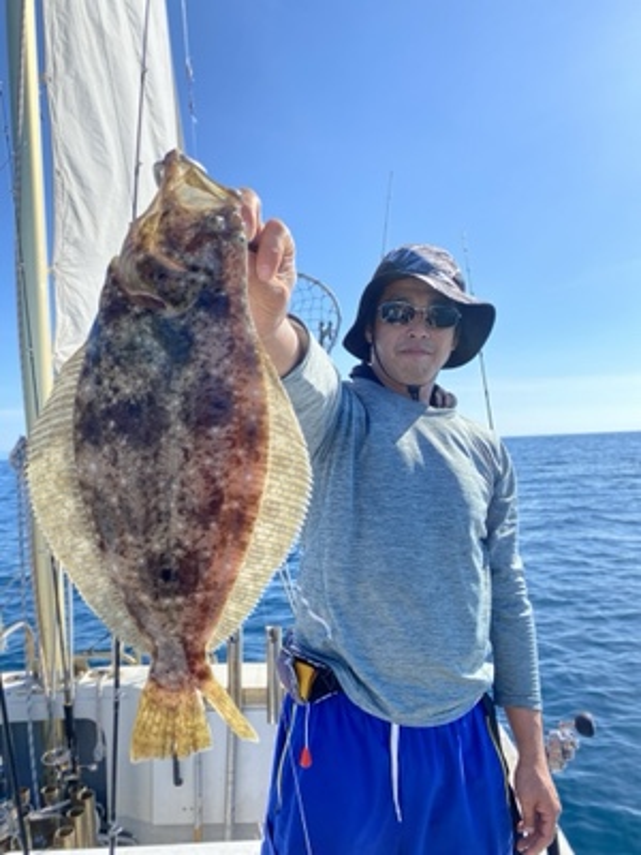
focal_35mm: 26
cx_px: 320
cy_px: 428
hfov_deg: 53.1
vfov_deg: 67.3
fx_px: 642
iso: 32
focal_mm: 4.25
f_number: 1.8
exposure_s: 1/2463
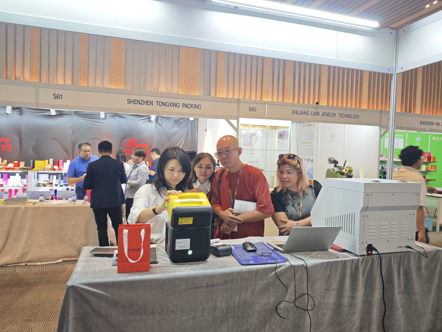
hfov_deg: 73.9
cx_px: 221
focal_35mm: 23
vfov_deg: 58.9
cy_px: 166
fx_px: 294
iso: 250
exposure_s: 1/50
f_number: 1.42
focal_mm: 6.68
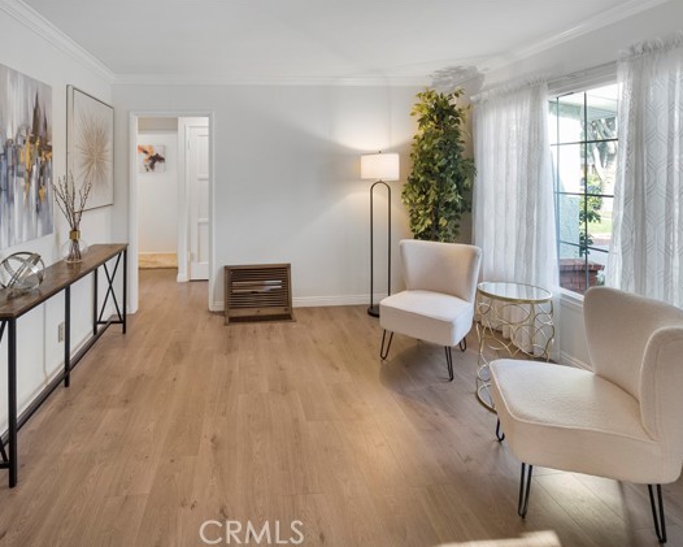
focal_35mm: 16
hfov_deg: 93.0
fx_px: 323
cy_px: 274
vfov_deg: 80.4
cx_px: 322
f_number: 8
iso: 160
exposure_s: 1/1.67
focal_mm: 14
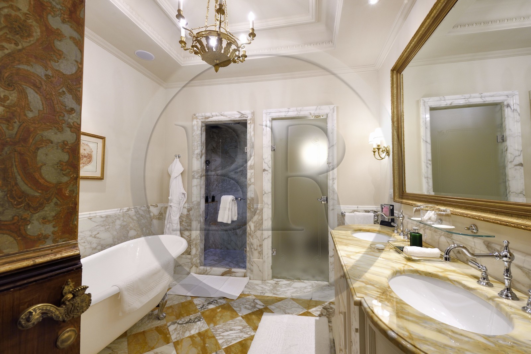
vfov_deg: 81.2
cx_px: 266
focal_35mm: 14
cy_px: 177
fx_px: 206
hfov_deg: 104.3
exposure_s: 1/13
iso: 800
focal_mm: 14
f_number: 10
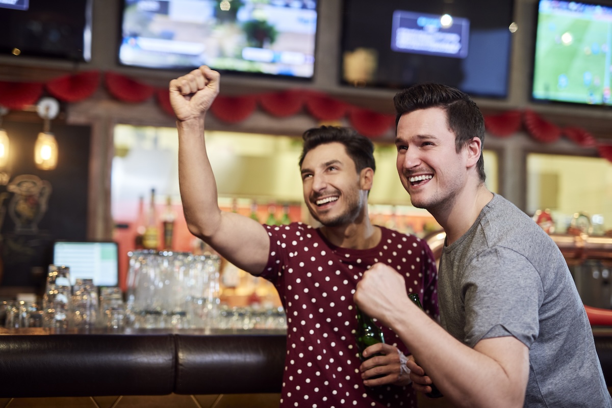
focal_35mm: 50
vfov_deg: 27.0
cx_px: 306
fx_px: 850
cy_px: 204
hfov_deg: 39.6
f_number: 2
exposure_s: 1/80
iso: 400
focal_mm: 50
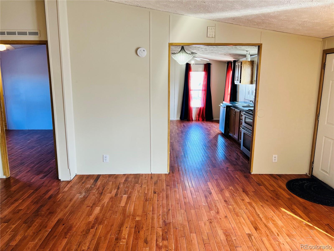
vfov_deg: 53.1
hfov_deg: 67.3
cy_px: 126
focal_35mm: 26
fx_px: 251
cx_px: 167
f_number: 1.5
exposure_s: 1/120
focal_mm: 5.7
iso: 100
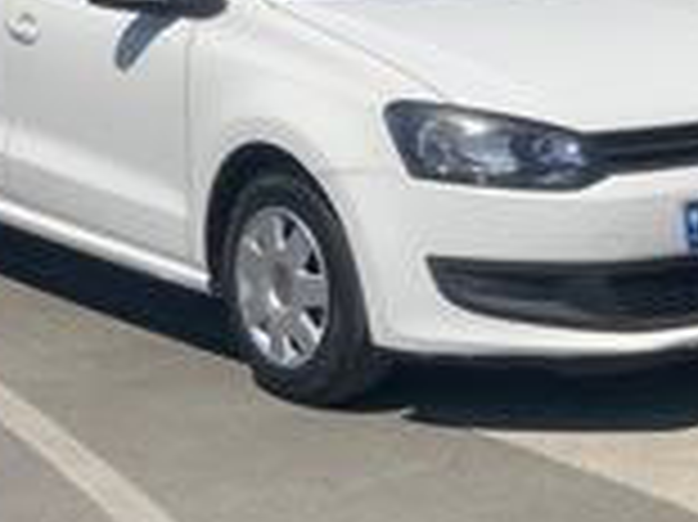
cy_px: 76
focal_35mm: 121
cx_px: 311
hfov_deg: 16.3
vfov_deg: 12.2
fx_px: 2438
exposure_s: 1/2083
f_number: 2.4
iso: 16
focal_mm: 6
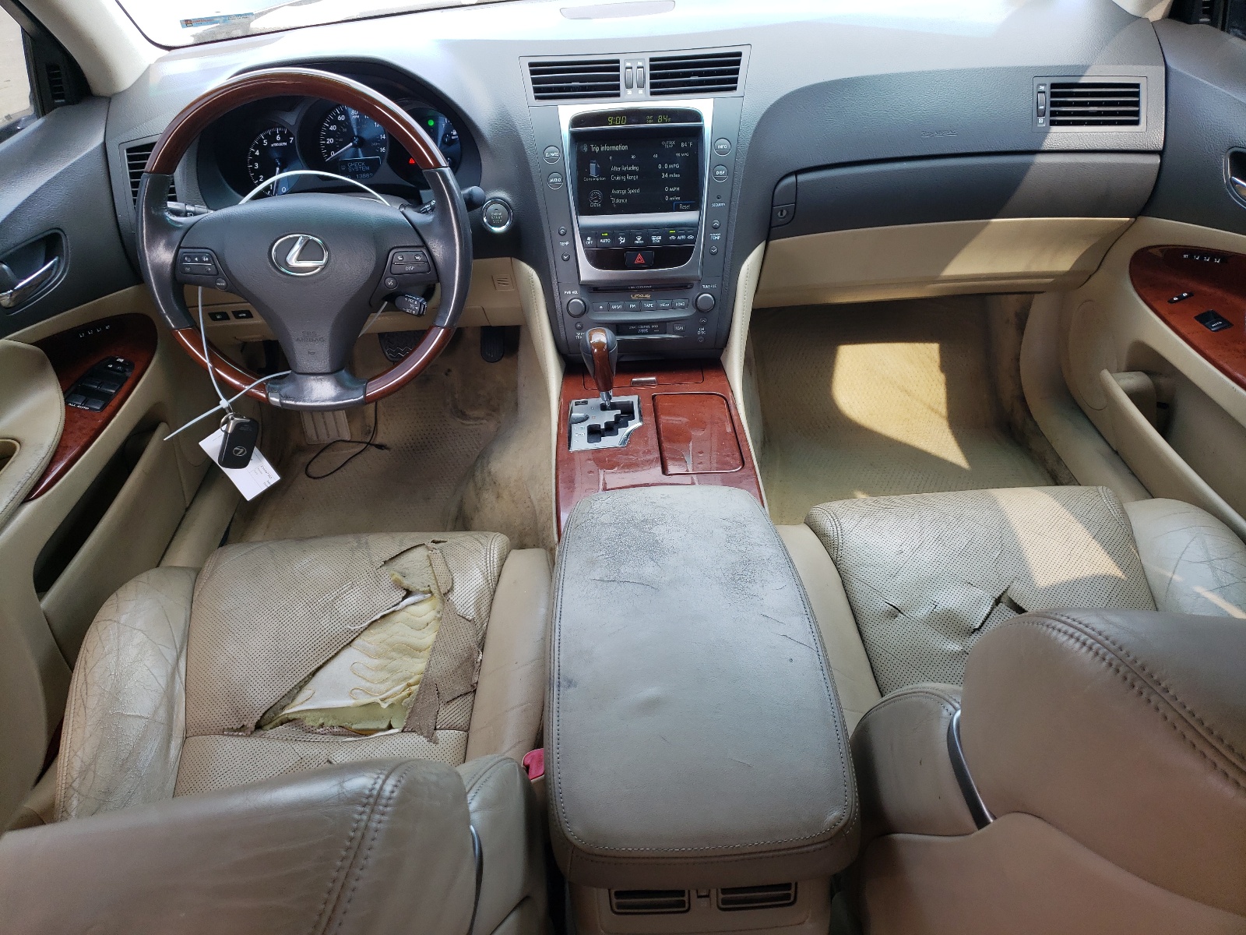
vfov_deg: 53.1
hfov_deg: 67.3
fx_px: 936
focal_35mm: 26
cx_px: 623
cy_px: 468
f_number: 1.5
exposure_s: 1/167
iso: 50
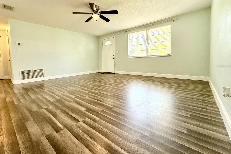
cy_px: 66
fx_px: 103
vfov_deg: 73.4
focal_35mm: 16
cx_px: 105
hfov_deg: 96.5
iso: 160
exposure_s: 1/120
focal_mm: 2.22
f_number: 2.2
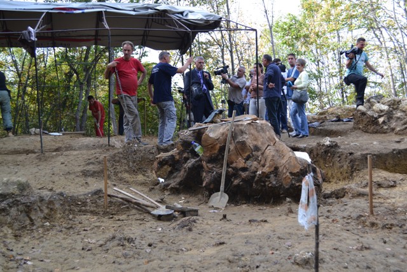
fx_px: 475
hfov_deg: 46.4
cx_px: 204
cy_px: 136
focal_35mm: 42
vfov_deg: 31.9
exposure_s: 1/125
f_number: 5.6
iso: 200
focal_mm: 28
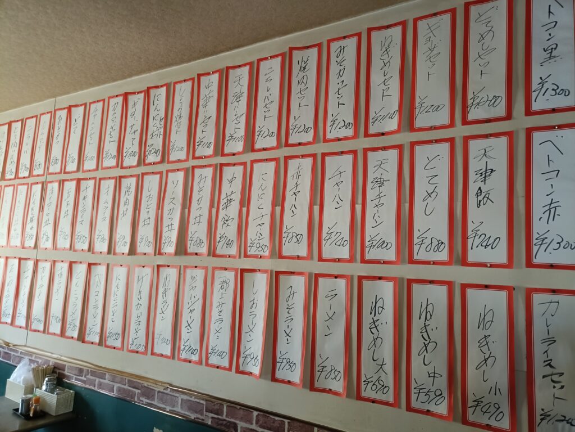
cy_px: 216
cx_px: 288
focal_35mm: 25
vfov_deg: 54.9
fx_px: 415
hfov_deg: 69.4
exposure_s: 1/148
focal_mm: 4.7
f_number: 1.7
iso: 1250
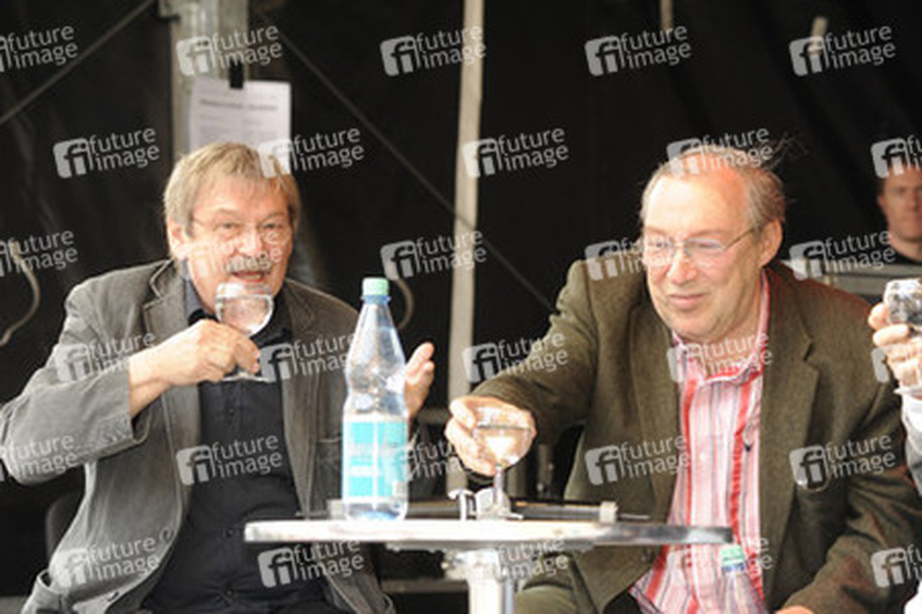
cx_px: 461
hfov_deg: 18.3
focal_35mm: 112
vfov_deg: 12.2
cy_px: 307
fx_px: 2866
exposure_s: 1/160
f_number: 6.3
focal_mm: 112
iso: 500
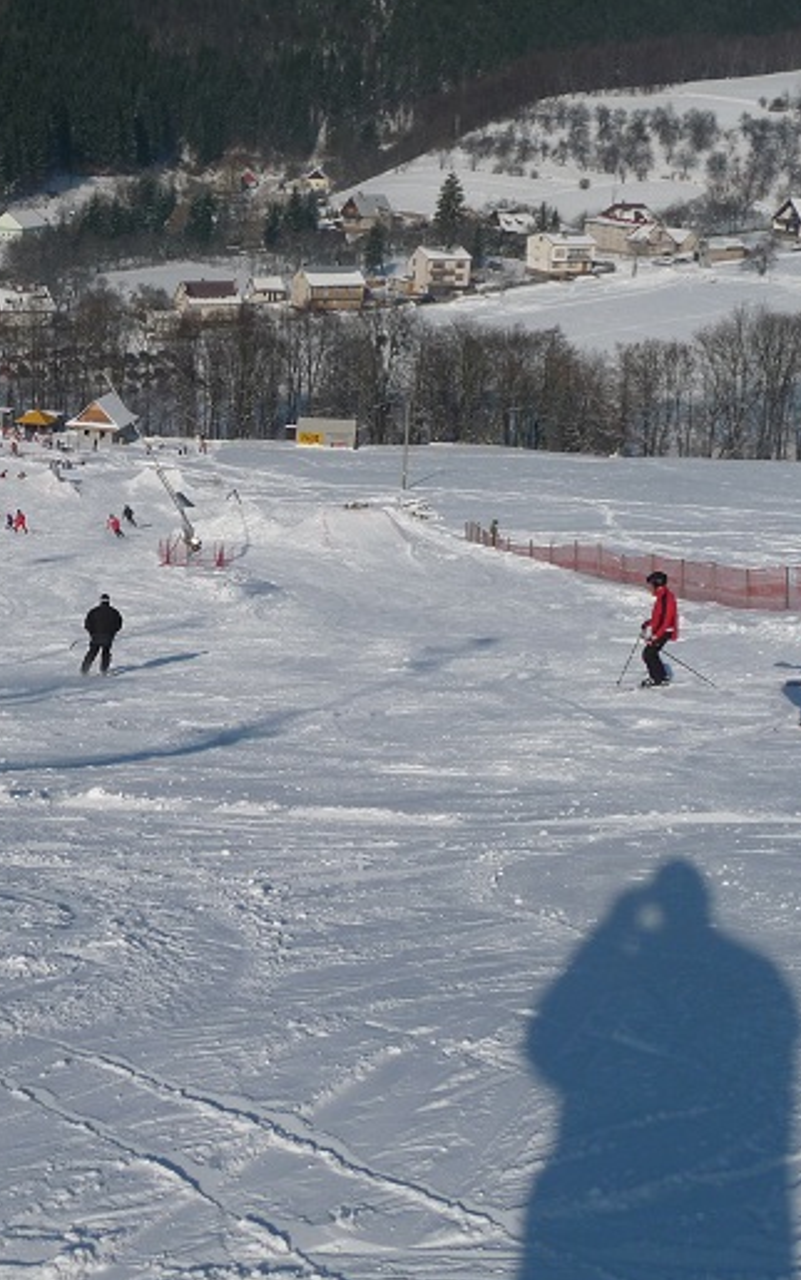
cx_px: 65
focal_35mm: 57
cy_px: 640
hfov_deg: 22.2
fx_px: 1990
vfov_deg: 35.7
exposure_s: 1/500
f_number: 9
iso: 100
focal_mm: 6.7
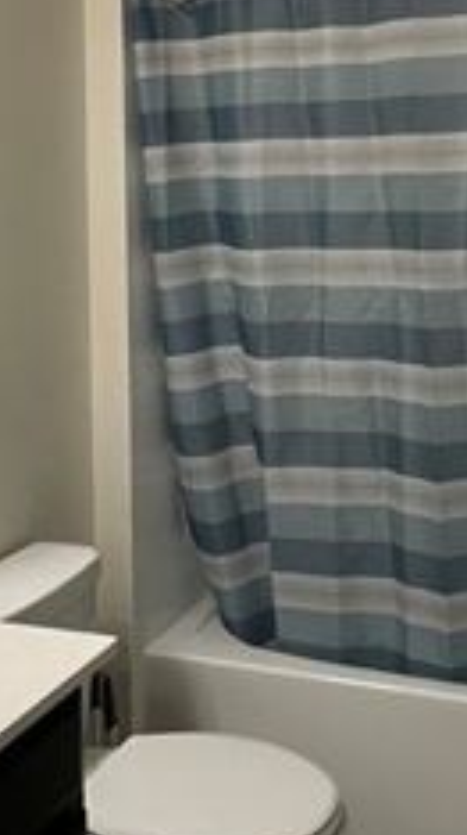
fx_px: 1016
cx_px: 312
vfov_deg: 42.7
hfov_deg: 25.7
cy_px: 171
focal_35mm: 46
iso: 250
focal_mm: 2.22
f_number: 2.2
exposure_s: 1/120
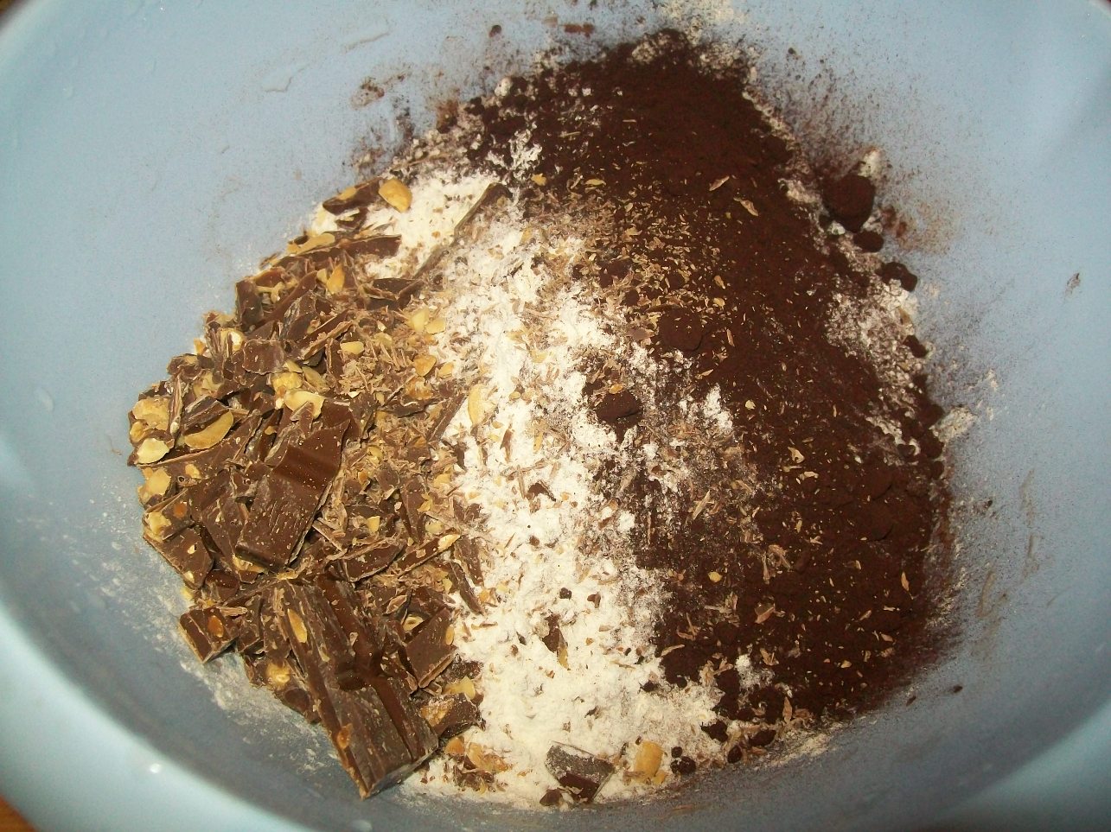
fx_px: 1155
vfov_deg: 39.6
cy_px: 416
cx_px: 556
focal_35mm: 36
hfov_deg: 51.4
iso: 160
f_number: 2.7
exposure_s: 1/60
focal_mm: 6
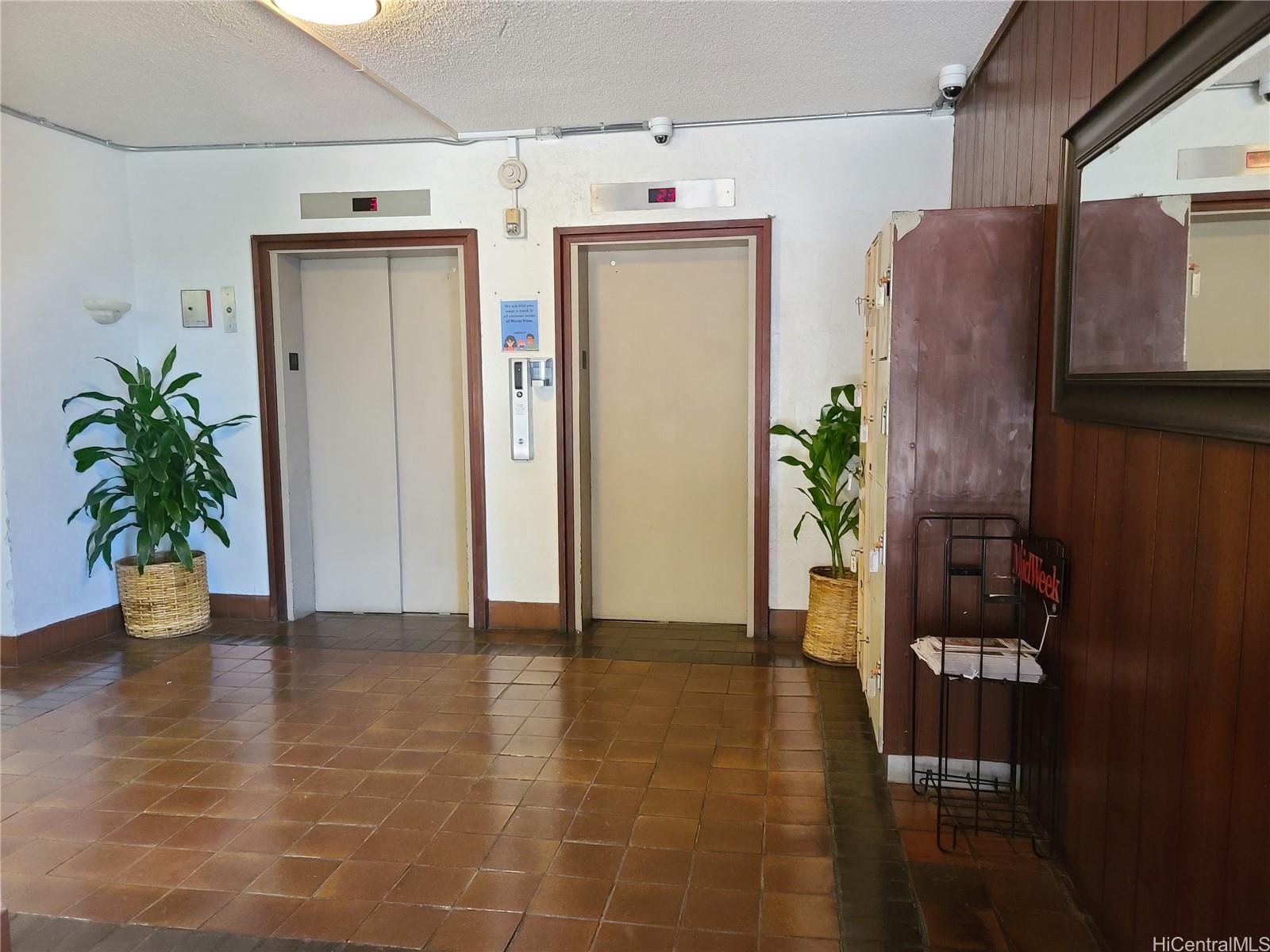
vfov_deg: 54.9
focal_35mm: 25
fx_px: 917
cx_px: 635
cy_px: 476
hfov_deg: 69.4
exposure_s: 1/39
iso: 500
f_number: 1.8
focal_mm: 7
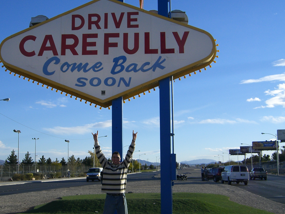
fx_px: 436
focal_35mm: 53
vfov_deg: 27.5
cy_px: 113
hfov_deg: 36.0
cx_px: 109
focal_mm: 7.9
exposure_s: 1/200
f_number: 8
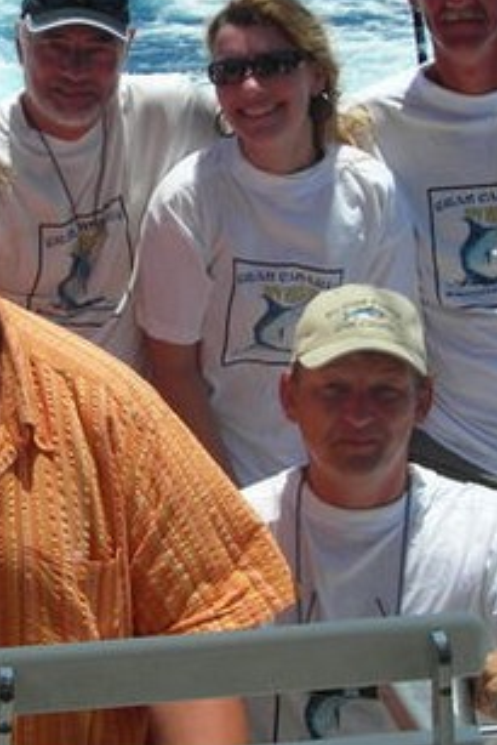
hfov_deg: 16.6
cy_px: 291
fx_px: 1675
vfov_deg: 25.0
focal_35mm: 81
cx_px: 27
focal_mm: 6.3
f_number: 6.4
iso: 50
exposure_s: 1/283
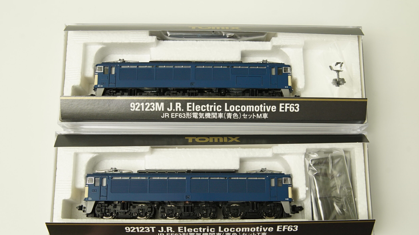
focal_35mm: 45
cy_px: 129
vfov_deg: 26.5
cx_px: 211
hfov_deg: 45.5
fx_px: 500
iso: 800
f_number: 10
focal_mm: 28
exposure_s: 1/20
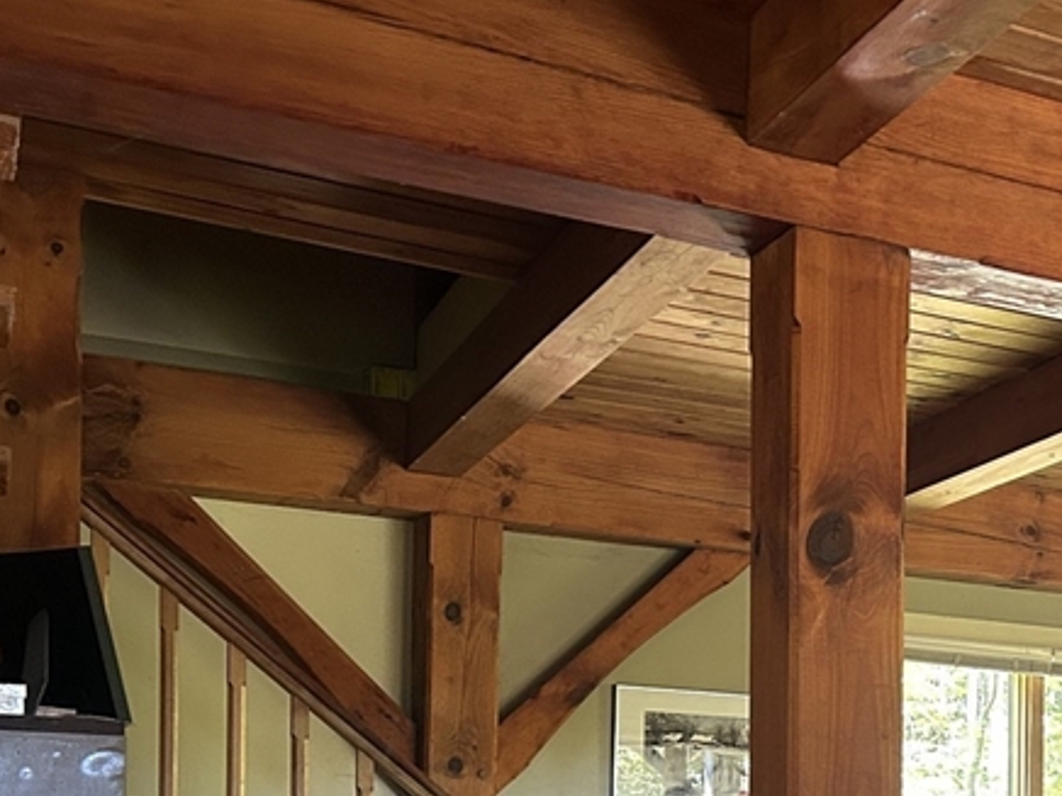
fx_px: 1871
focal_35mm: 61
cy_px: 837
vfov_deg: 22.9
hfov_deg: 28.7
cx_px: 1176
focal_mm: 5.7
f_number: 1.5
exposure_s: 1/60
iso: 400
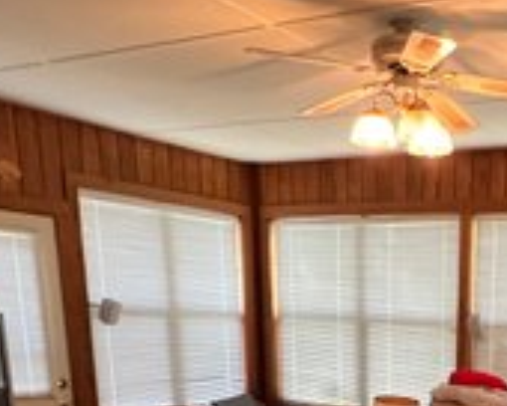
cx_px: 514
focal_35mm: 47
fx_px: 705
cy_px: 530
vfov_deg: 26.9
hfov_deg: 35.5
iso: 500
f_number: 1.8
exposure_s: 1/60
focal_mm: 1.57
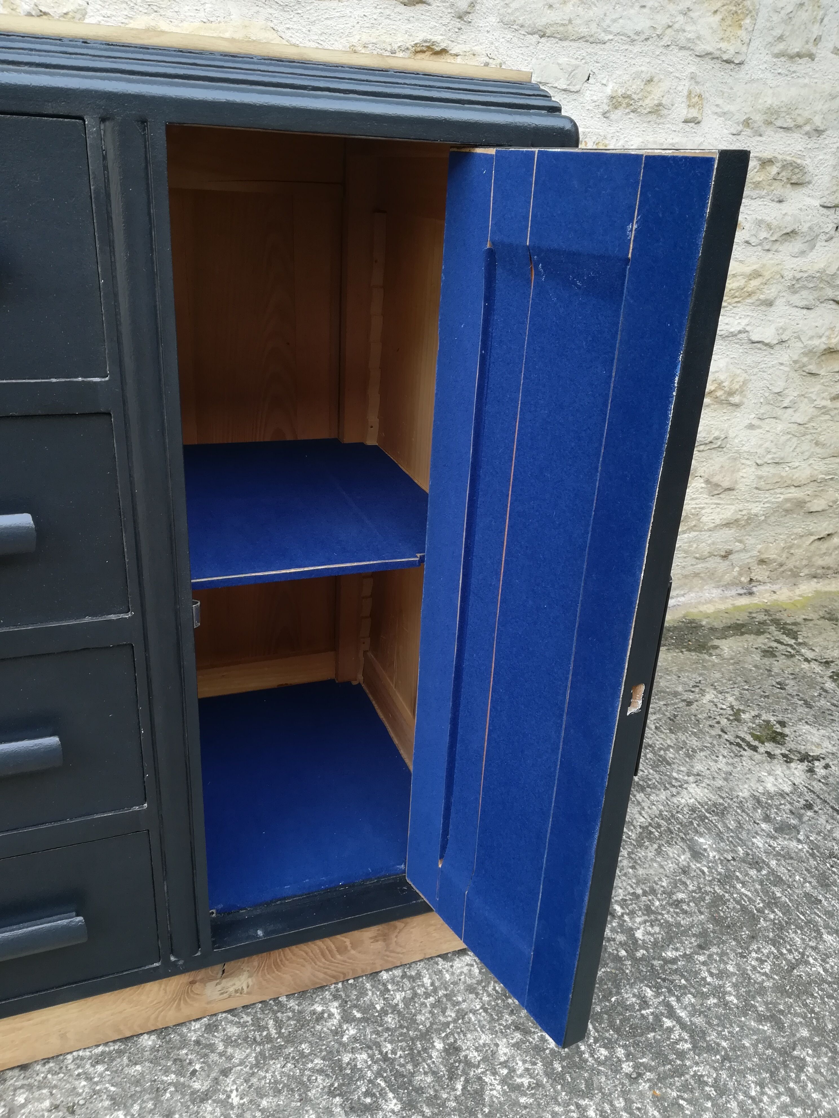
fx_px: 840
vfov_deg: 67.3
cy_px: 559
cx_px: 420
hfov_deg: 53.1
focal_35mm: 26
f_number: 2.2
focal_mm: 3.83
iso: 80
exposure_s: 1/50
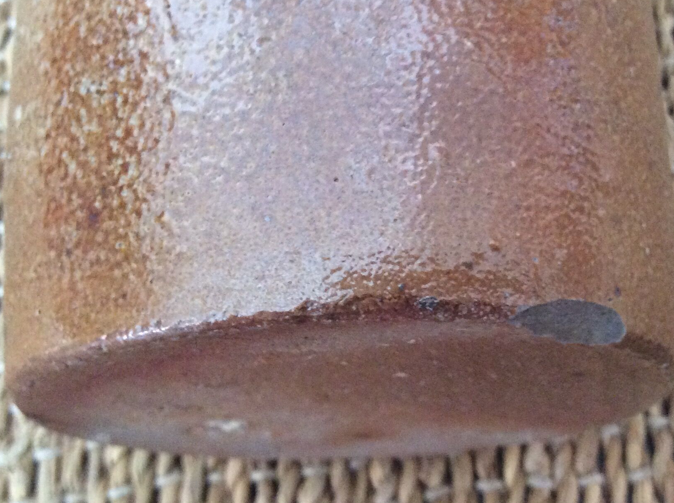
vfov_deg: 28.5
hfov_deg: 37.2
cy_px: 226
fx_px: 992
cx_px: 448
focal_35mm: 51
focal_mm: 3.3
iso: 320
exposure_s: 1/25
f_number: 2.4
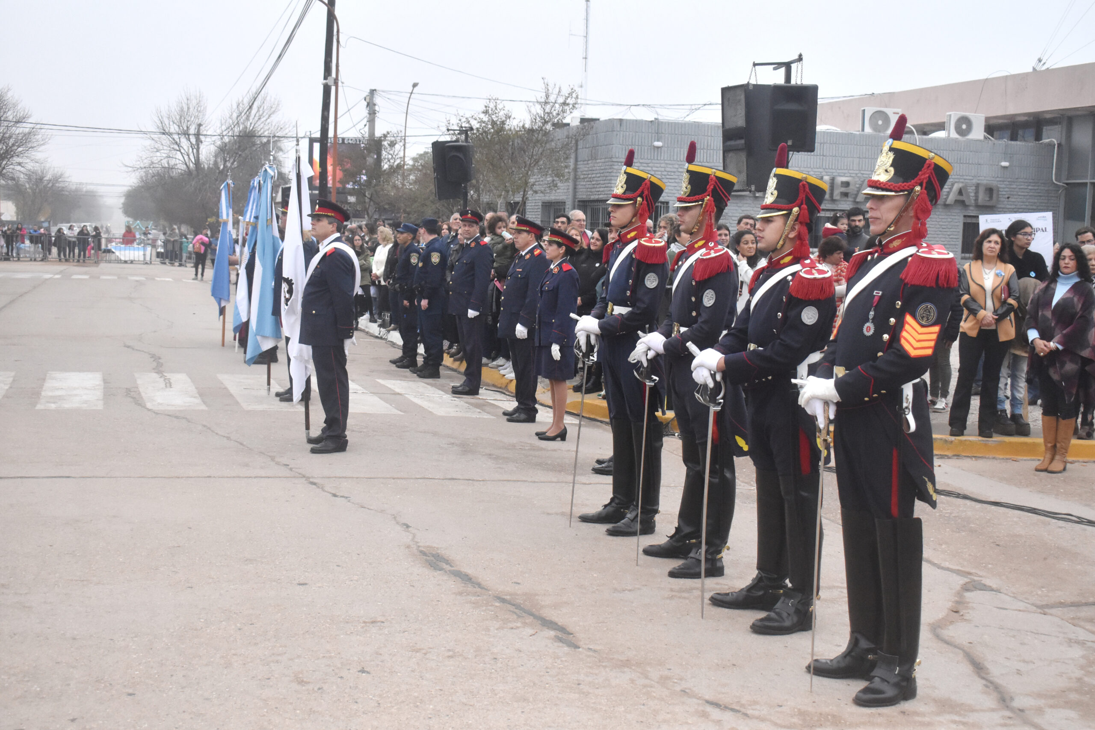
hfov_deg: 43.6
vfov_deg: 29.9
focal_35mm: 45
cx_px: 548
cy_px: 365
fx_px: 1369
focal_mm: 30
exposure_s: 1/3200
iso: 1800
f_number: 5.6
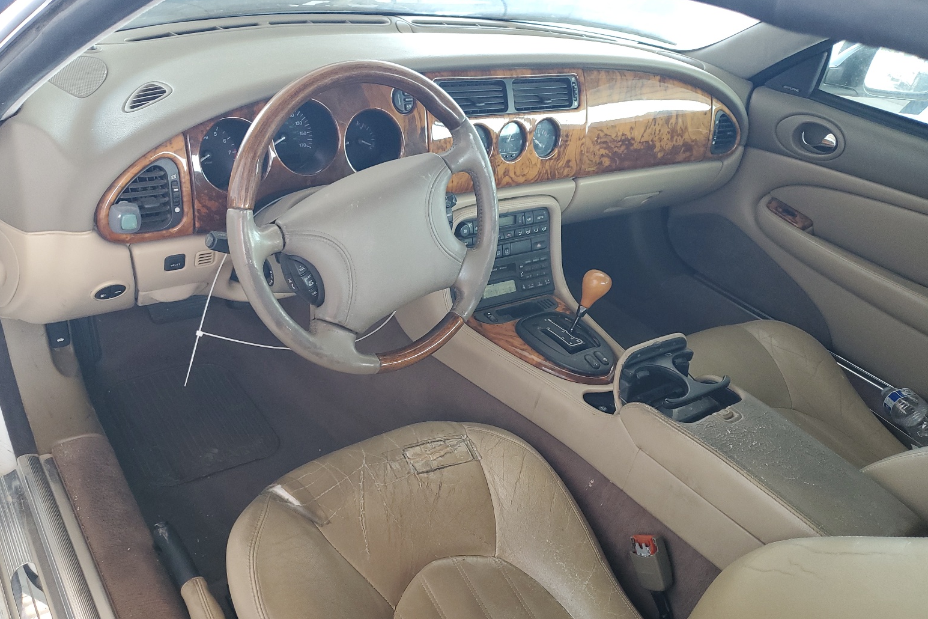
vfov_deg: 46.4
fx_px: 722
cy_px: 337
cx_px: 454
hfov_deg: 65.5
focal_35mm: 28
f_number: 1.5
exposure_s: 1/50
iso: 95
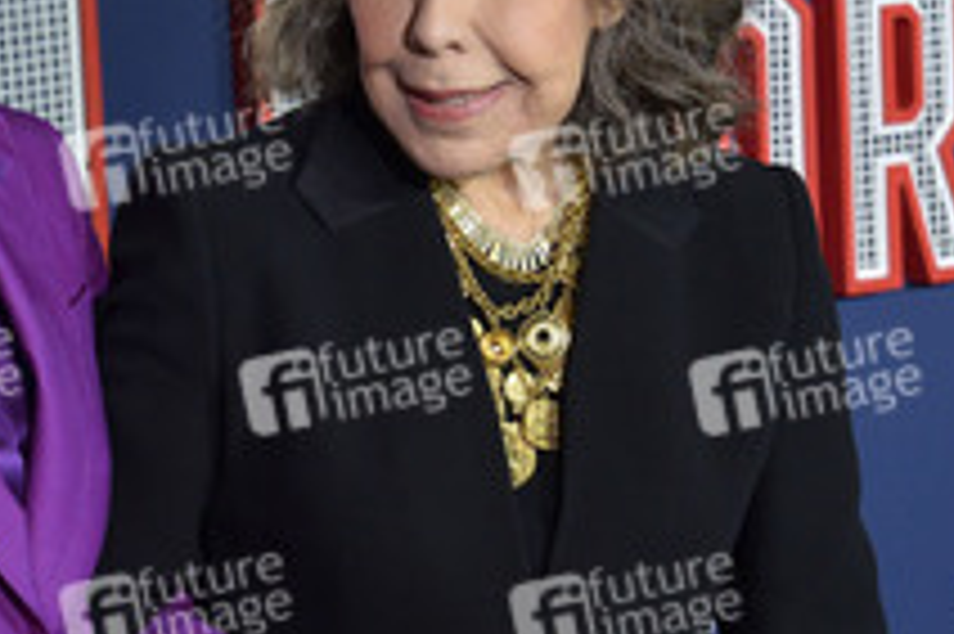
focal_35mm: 223
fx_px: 5905
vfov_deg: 6.2
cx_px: 234
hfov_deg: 9.2
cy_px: 270
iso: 2000
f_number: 6.3
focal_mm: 105
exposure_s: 1/320
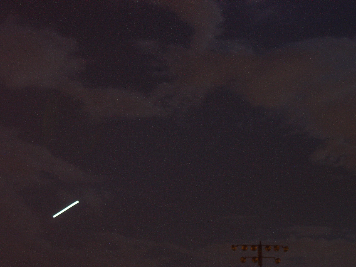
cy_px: 134
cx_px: 178
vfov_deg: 17.0
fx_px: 895
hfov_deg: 22.5
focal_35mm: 87
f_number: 4.4
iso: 100
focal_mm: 18.4
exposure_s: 8
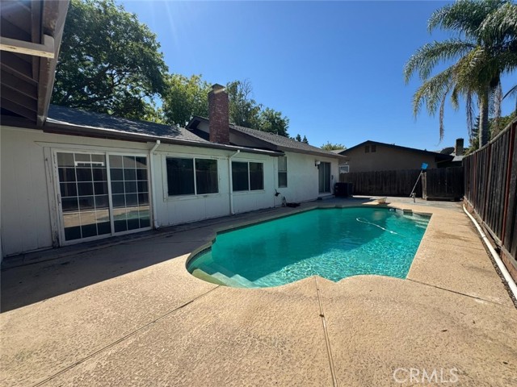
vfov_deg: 85.7
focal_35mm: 14
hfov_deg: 102.1
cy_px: 194
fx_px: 209
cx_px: 258
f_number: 2.2
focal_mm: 2.22
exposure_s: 1/1600
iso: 50
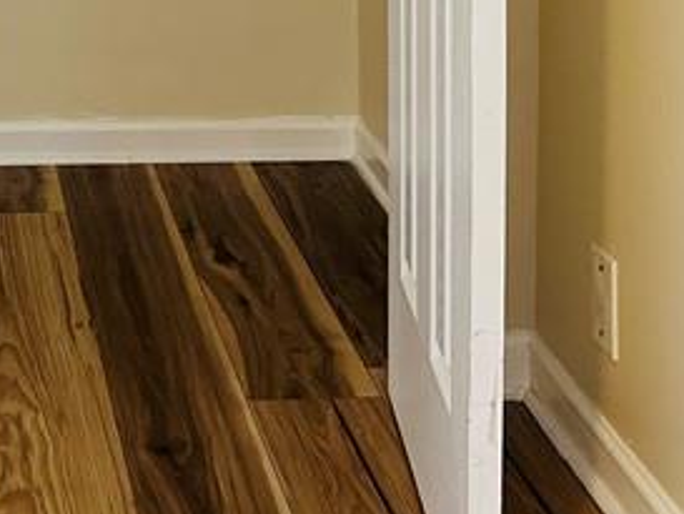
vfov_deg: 15.2
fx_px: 1779
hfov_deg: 20.7
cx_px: -63
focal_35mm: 90
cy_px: -266
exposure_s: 1/60
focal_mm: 6.86
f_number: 1.78
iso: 500
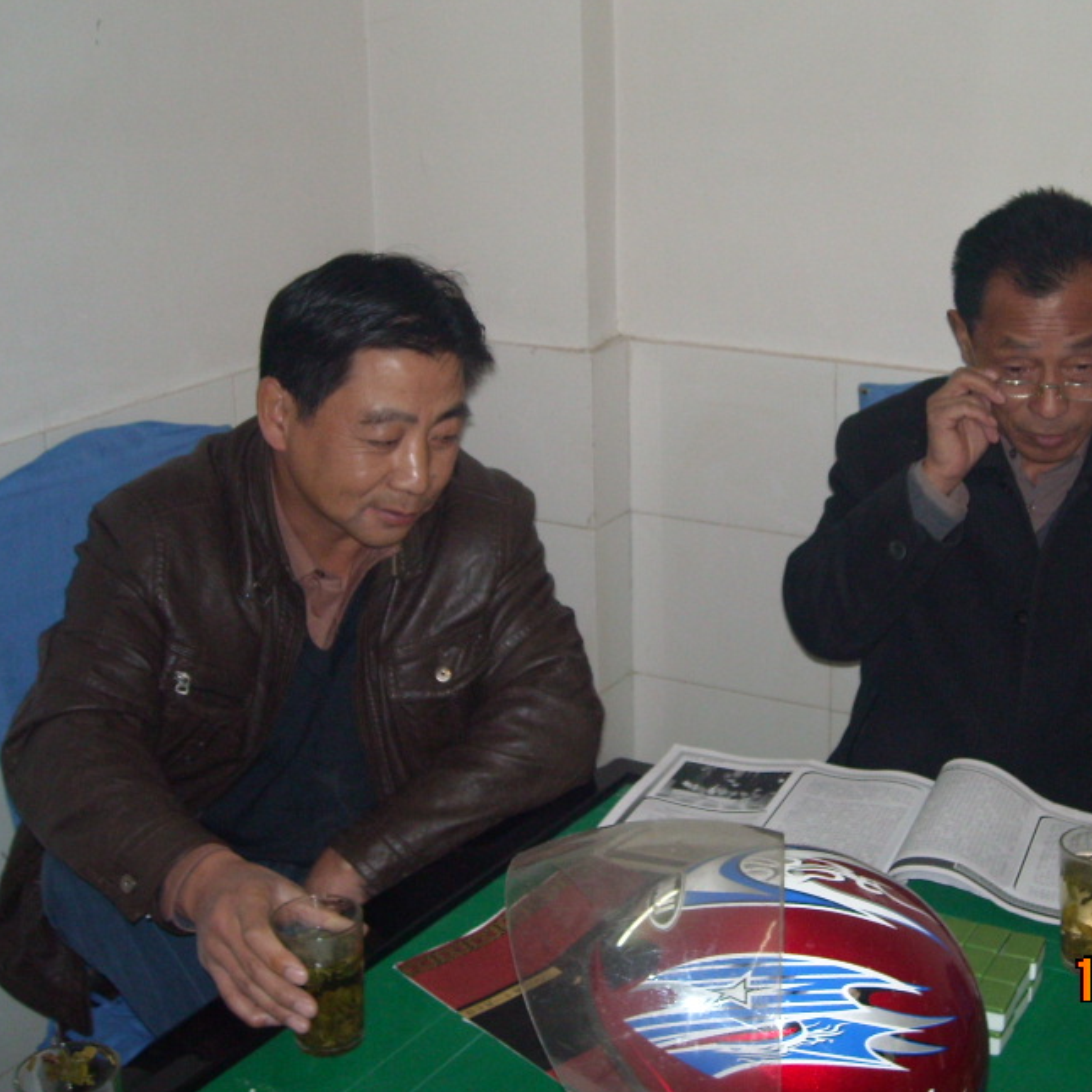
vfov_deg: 34.6
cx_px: 712
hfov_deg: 34.4
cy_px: 467
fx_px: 1749
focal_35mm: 49
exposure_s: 1/60
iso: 200
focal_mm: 5.7
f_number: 2.8
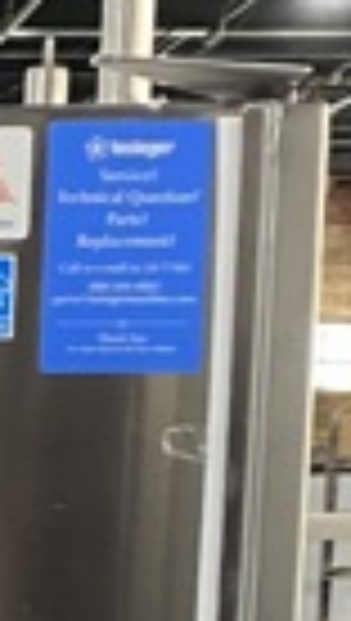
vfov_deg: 11.9
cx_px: -468
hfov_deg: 6.9
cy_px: 1123
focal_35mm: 167
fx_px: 2753
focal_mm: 4.25
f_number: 1.8
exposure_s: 1/60
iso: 250
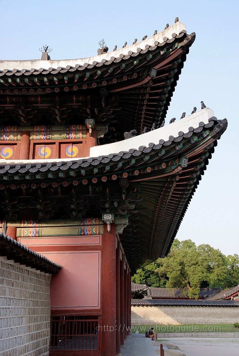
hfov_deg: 34.3
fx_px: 387
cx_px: 120
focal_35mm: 39
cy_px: 178
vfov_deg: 49.5
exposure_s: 1/100
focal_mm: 26
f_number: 5.6
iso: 125
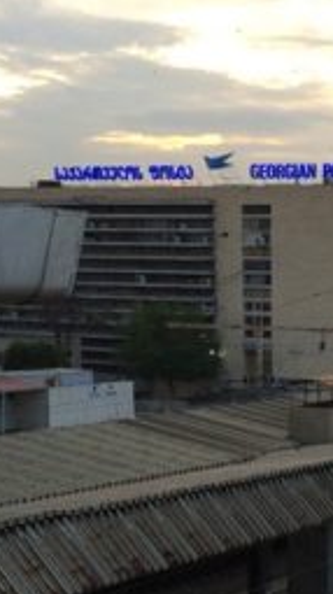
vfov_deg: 25.7
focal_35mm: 82
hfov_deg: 13.8
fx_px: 1290
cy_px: 424
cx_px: 508
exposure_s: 1/120
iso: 64
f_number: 2.2
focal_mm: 4.12
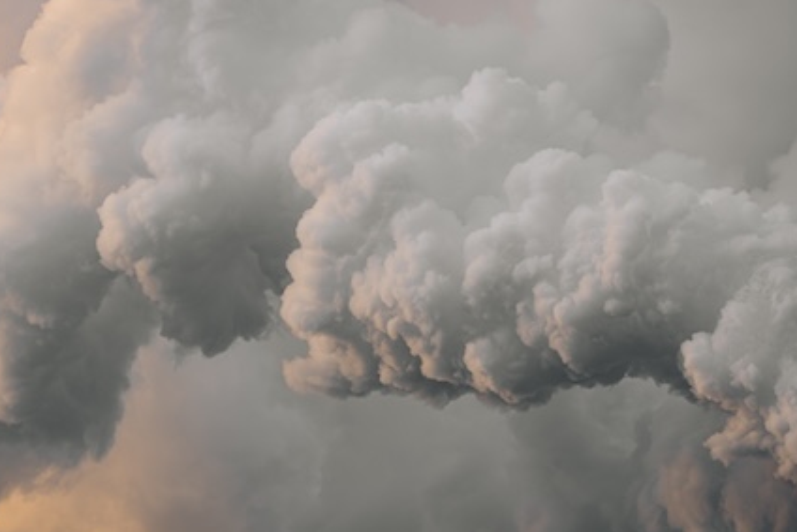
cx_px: 269
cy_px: 241
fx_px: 4075
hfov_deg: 11.2
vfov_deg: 7.5
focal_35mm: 184
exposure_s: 1/500
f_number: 2.8
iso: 50
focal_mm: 130
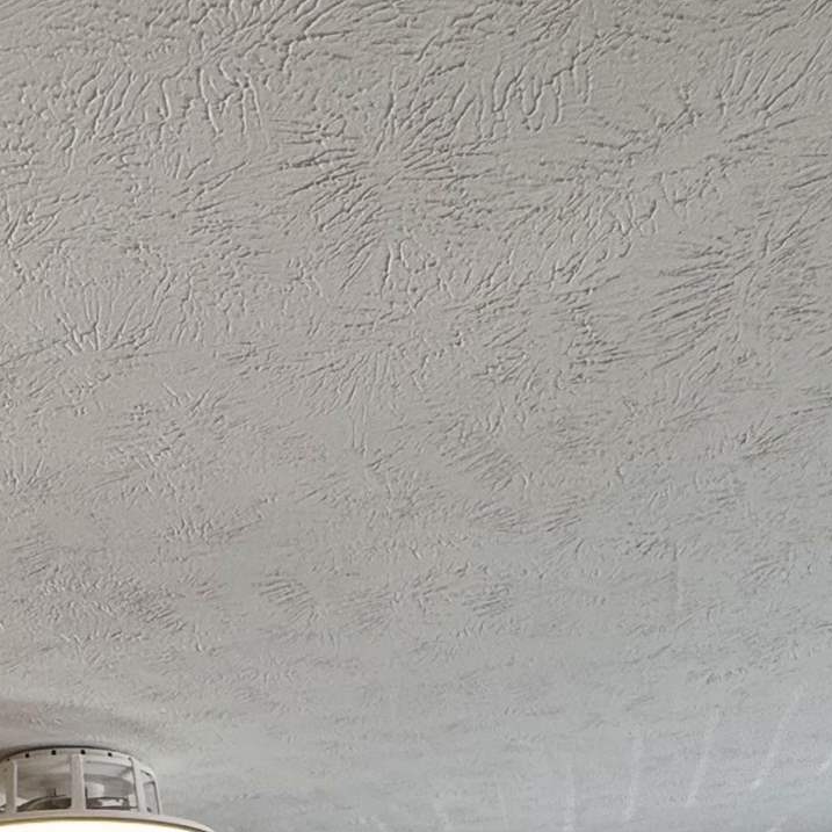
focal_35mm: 53
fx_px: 1441
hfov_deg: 32.0
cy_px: 1204
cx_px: 306
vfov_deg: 25.4
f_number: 2.2
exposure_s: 1/132
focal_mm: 2.22
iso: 40
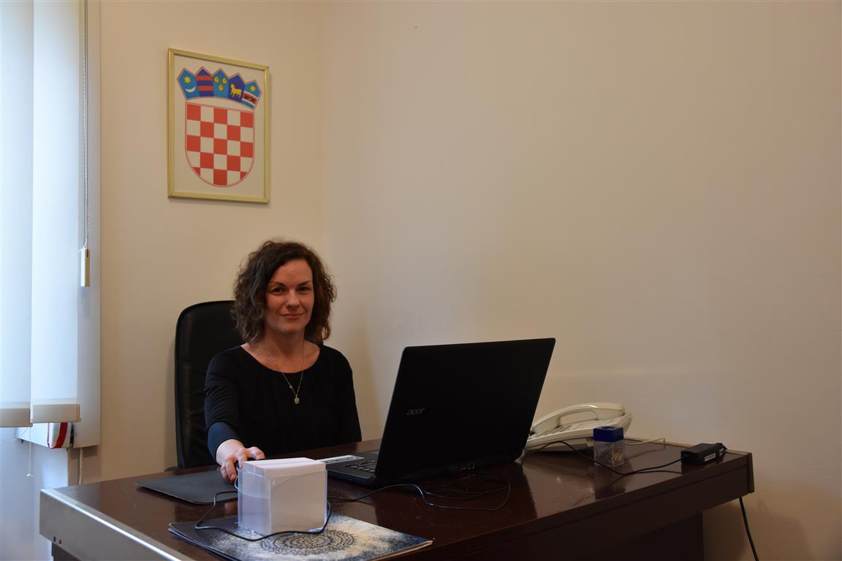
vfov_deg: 40.0
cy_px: 280
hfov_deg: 57.2
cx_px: 421
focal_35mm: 33
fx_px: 772
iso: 800
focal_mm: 22
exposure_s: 1/60
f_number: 4
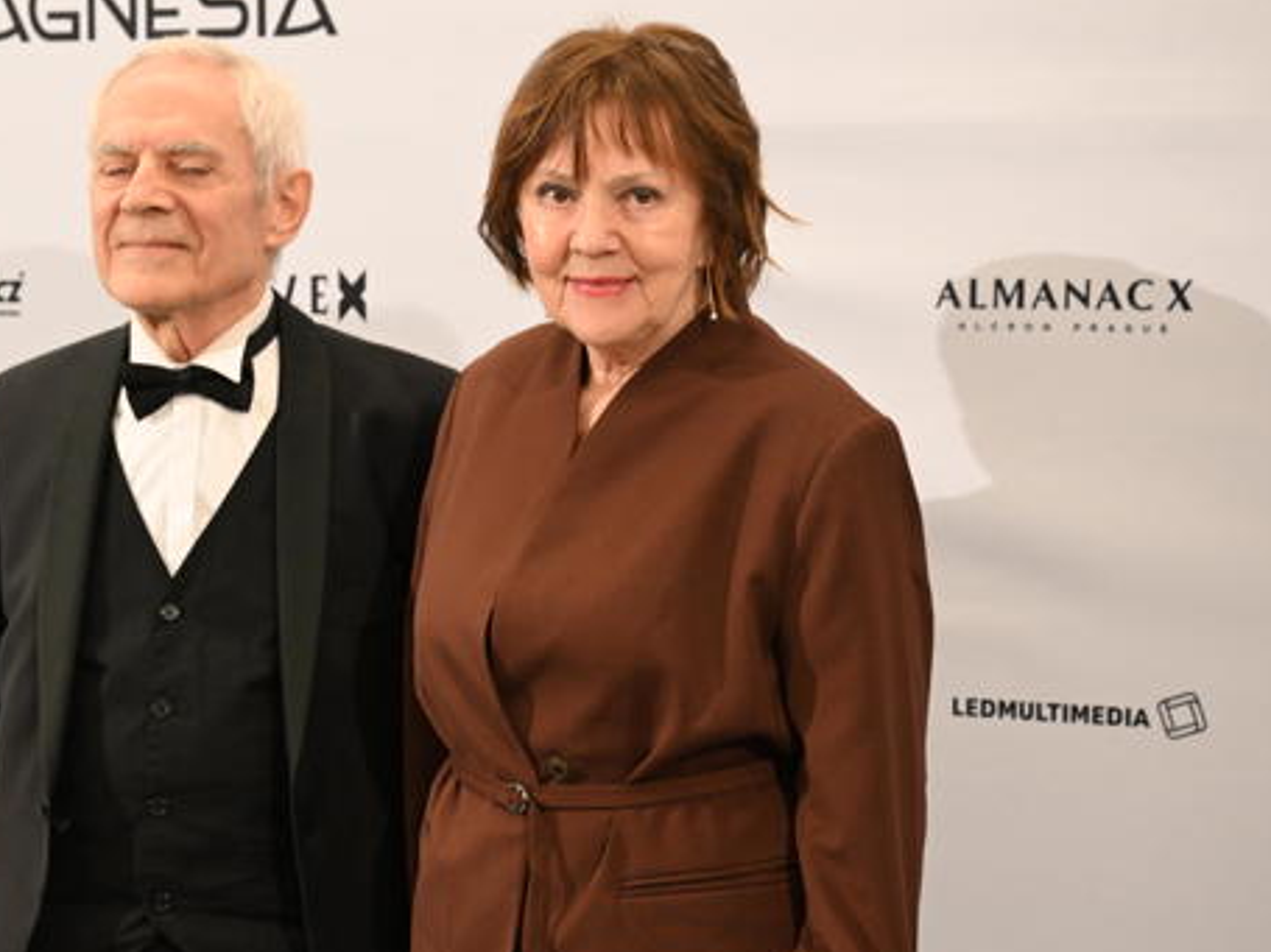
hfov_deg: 22.6
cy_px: 609
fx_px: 3157
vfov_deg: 17.1
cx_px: 346
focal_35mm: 86
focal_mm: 59
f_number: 5
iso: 3200
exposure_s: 1/160
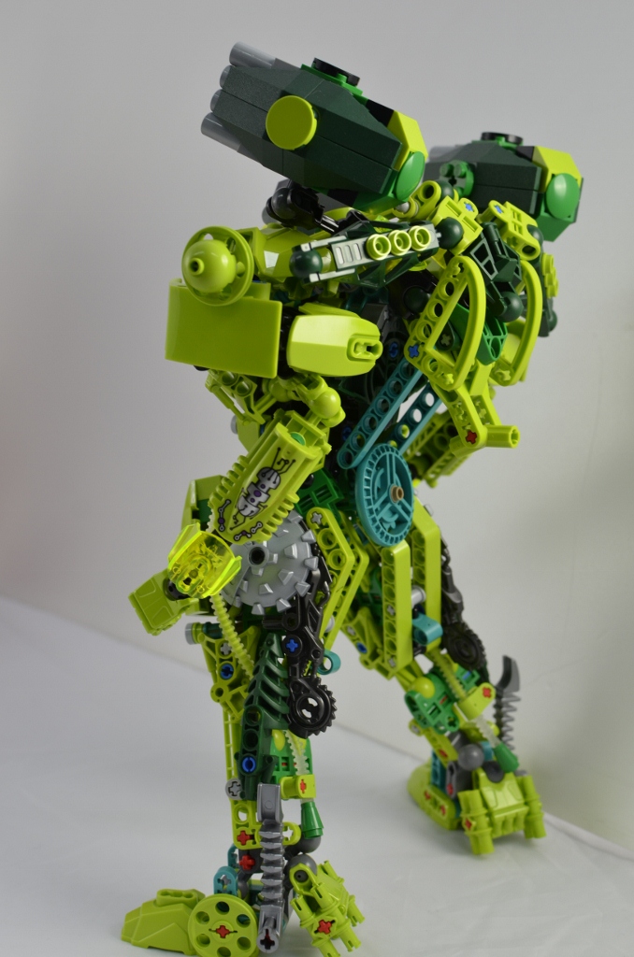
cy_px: 478
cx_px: 317
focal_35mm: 52
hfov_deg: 25.6
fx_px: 1393
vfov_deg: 37.9
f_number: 5.6
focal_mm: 35
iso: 400
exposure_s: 1/125
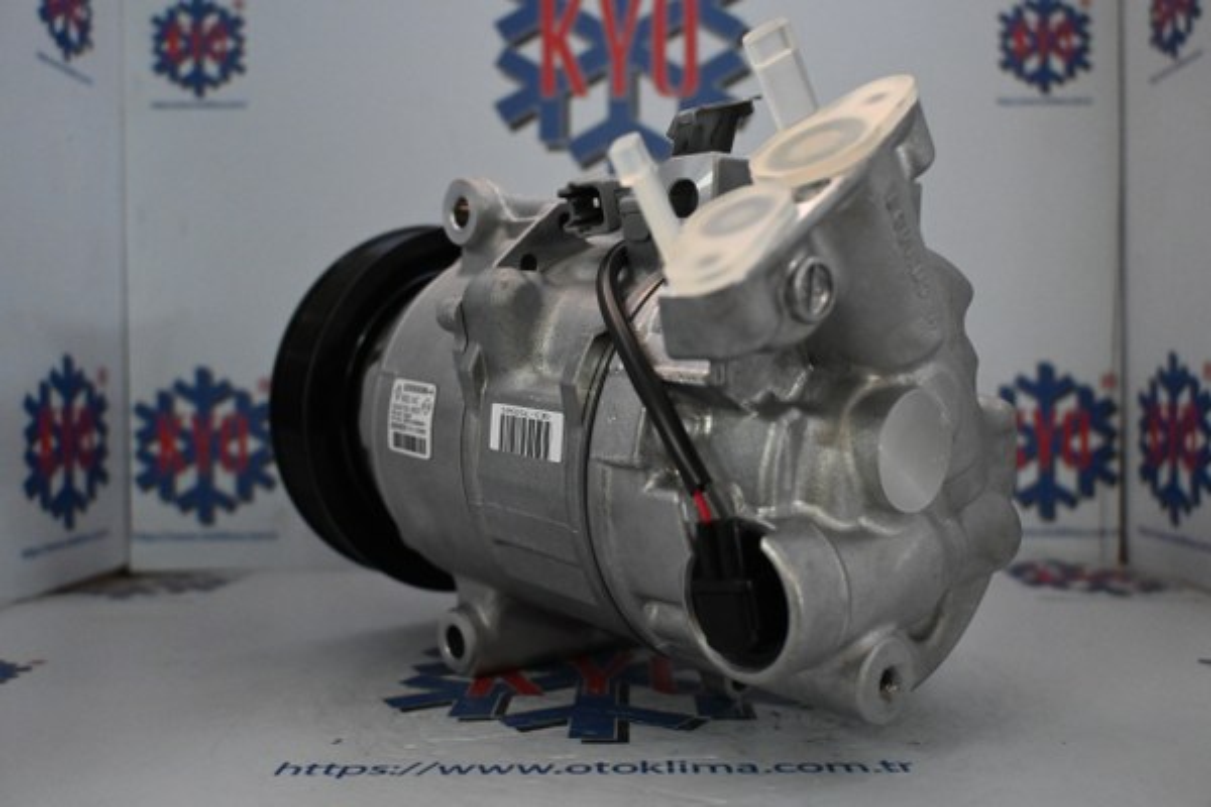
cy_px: 404
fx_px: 1085
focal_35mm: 32
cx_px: 606
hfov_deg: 58.3
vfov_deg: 40.8
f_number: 4
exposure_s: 1/60
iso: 3600
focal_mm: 21.5
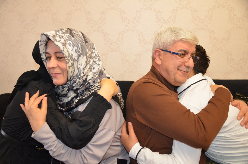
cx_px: 124
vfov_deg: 34.0
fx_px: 268
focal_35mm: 39
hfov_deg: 49.7
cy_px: 82
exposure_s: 1/60
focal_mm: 26
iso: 800
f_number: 3.2
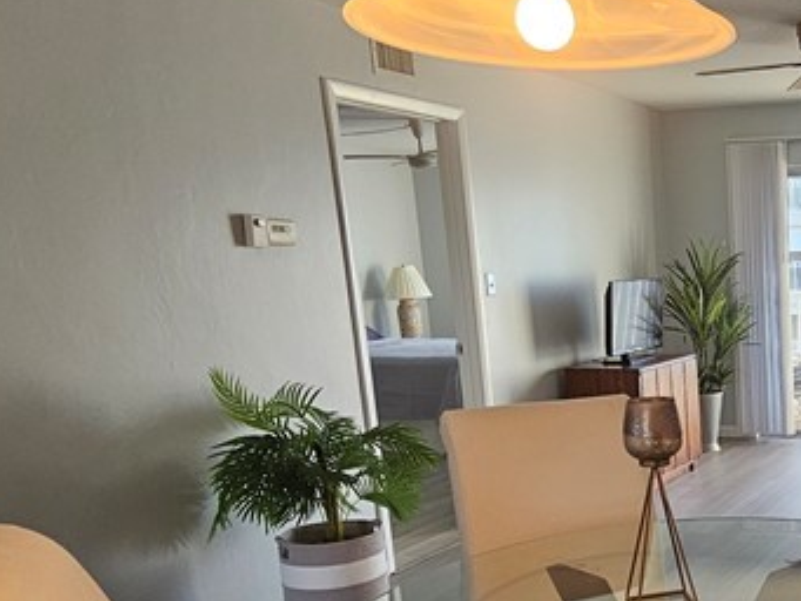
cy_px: 493
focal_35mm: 39
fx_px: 903
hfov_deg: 40.6
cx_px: 834
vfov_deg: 35.5
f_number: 2.2
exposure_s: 1/60
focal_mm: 2.2
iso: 80
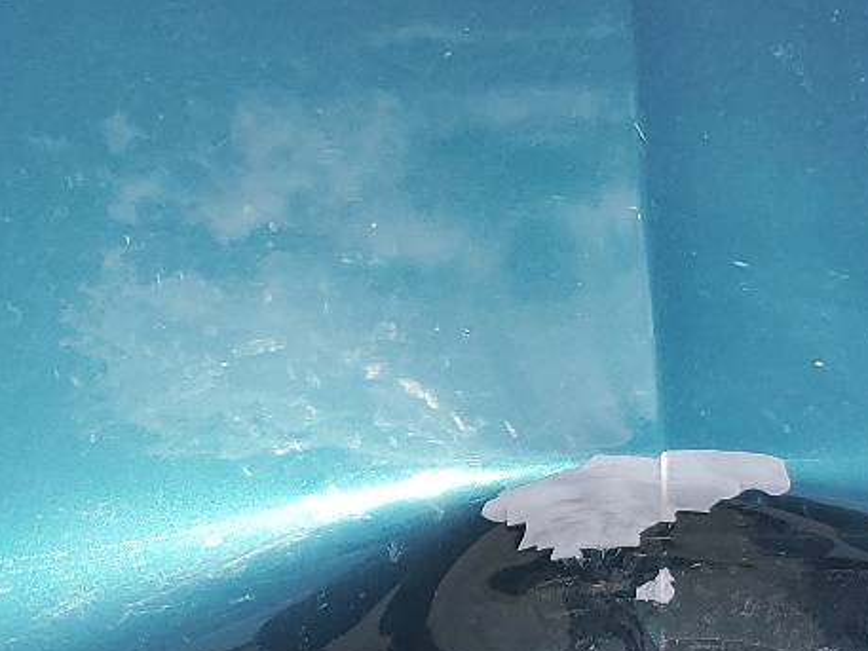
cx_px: 591
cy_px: 252
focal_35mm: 91
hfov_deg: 21.4
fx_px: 2282
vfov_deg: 16.2
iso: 50
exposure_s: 1/2500
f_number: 1.5
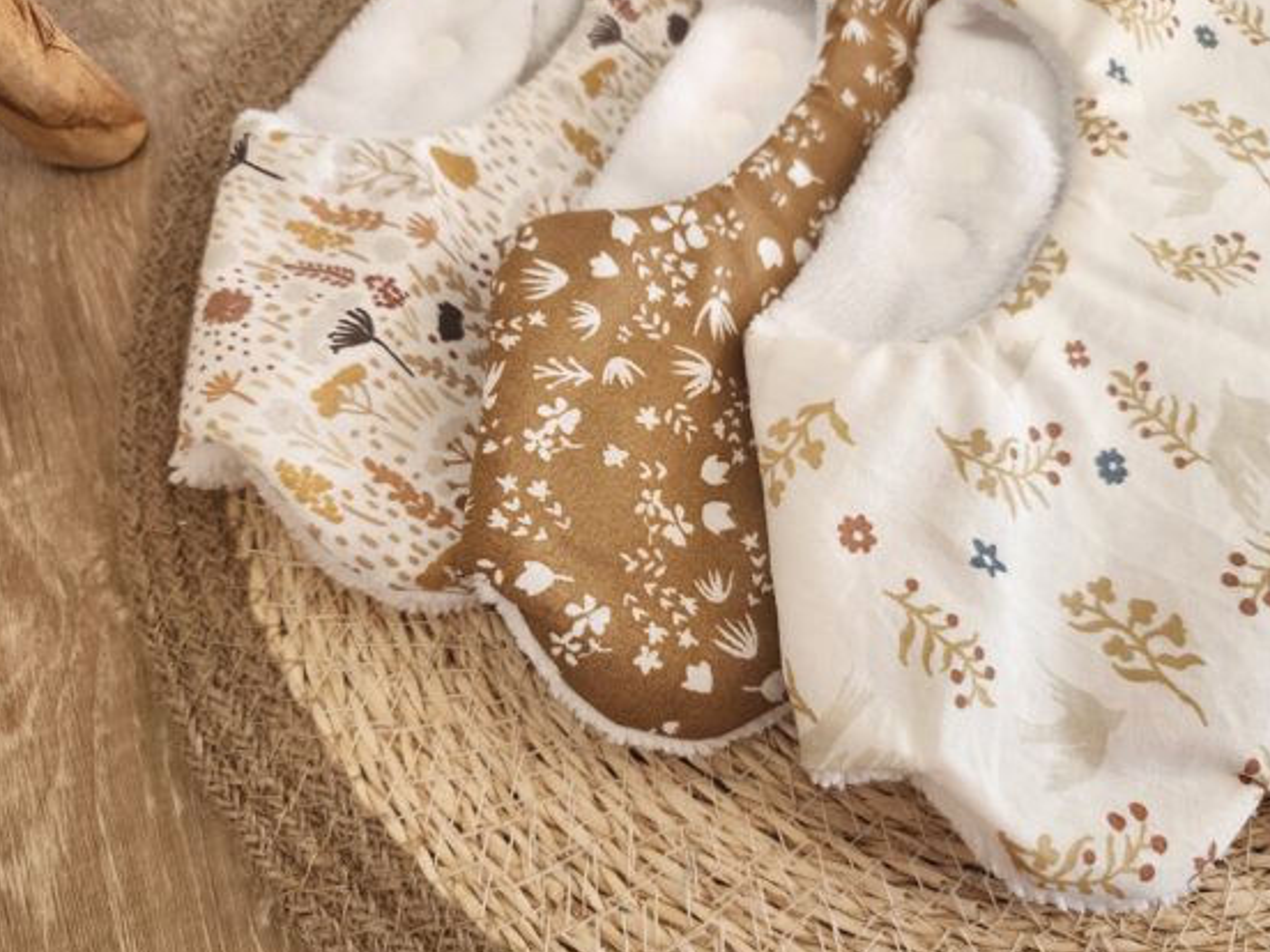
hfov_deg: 69.3
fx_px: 917
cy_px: 490
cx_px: 676
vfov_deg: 54.9
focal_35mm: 25
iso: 125
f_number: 1.8
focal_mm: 6.4
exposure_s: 1/180
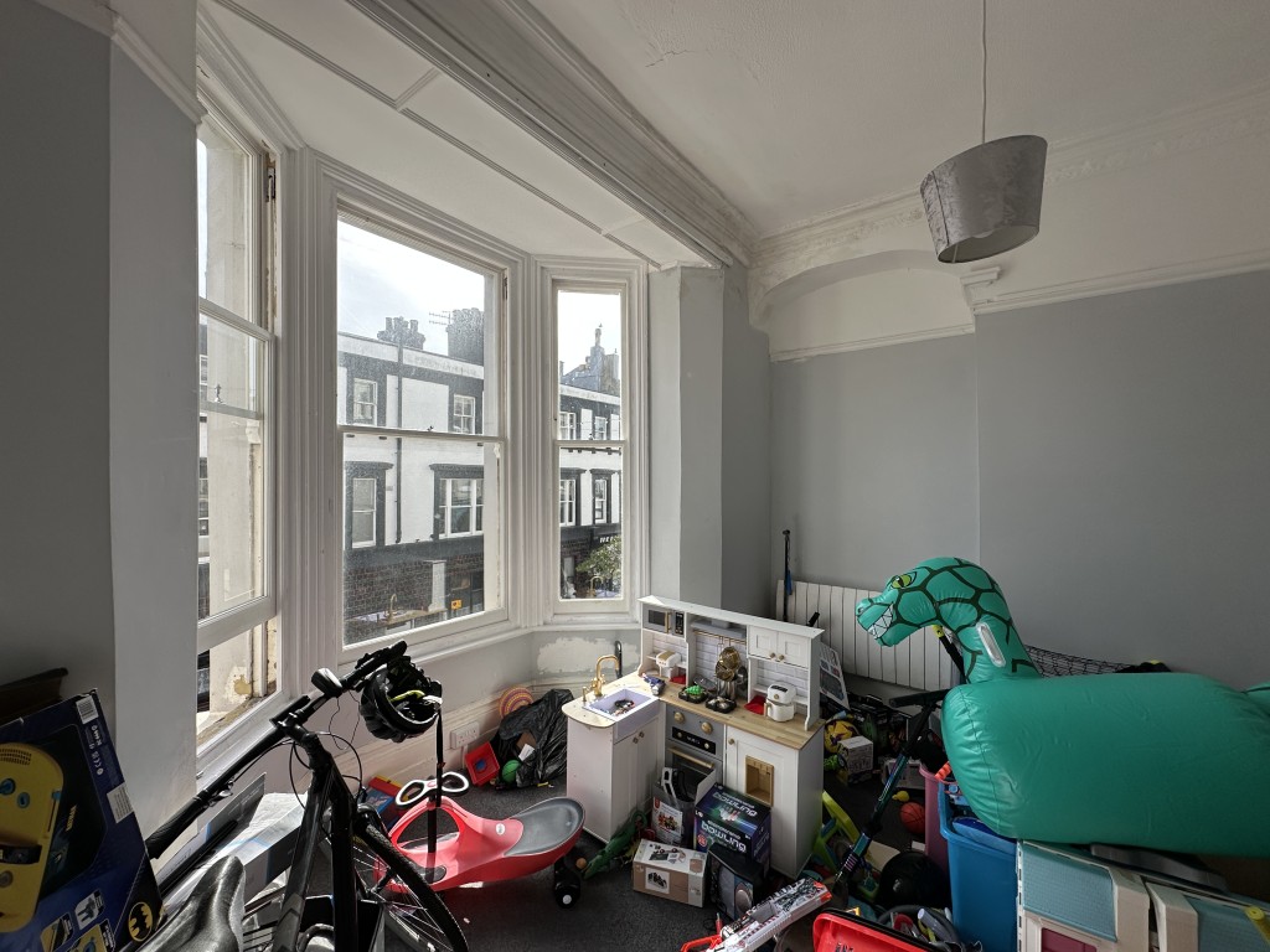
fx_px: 514
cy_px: 476
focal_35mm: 14
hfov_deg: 102.1
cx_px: 635
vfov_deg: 85.7
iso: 40
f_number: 2.2
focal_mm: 2.22
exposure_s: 1/558
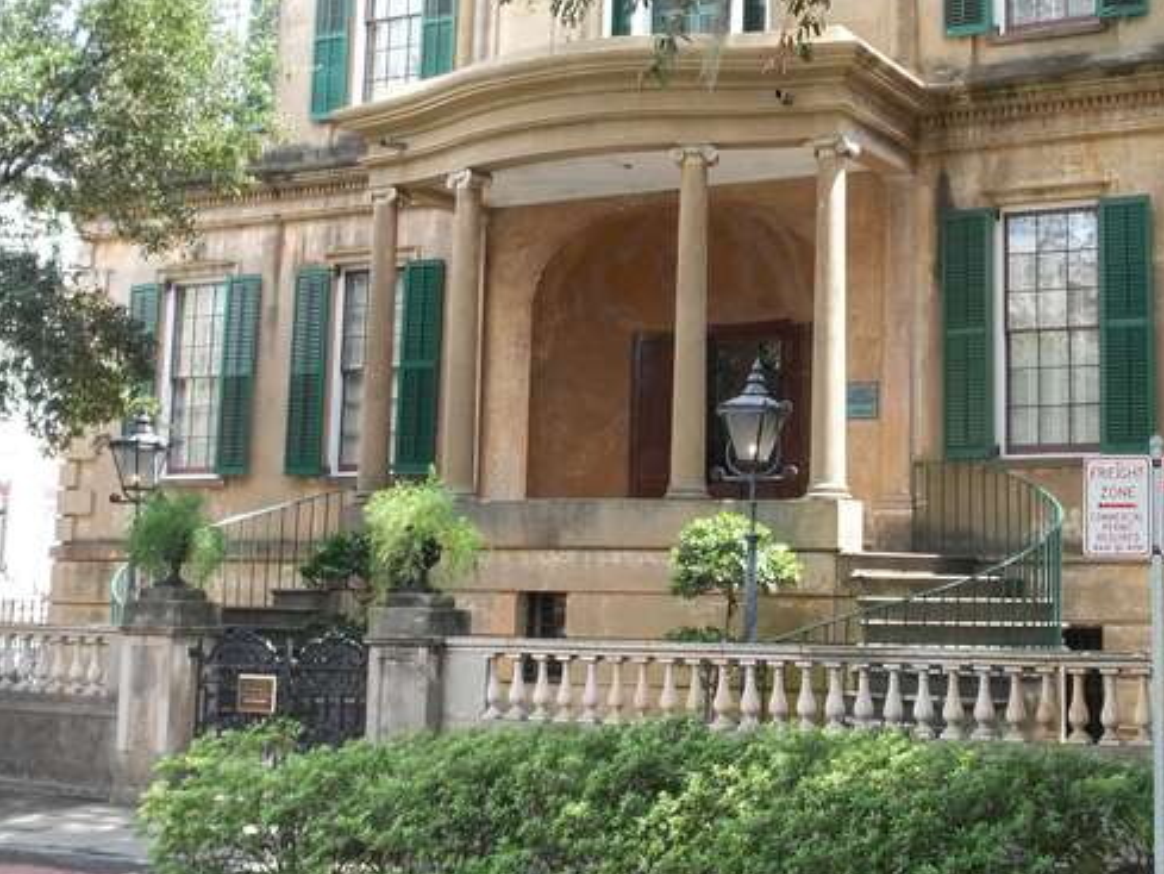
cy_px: 312
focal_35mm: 54
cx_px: 757
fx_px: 1816
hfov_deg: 35.3
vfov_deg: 26.9
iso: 64
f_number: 3.3
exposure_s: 1/100
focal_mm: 5.9
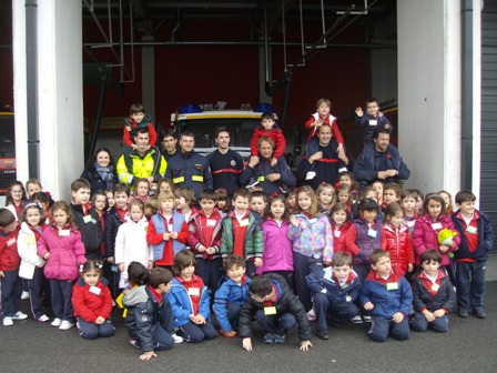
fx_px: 517
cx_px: 248
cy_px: 186
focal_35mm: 36
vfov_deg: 39.7
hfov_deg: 51.4
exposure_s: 1/200
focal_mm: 6
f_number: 2.7
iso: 80
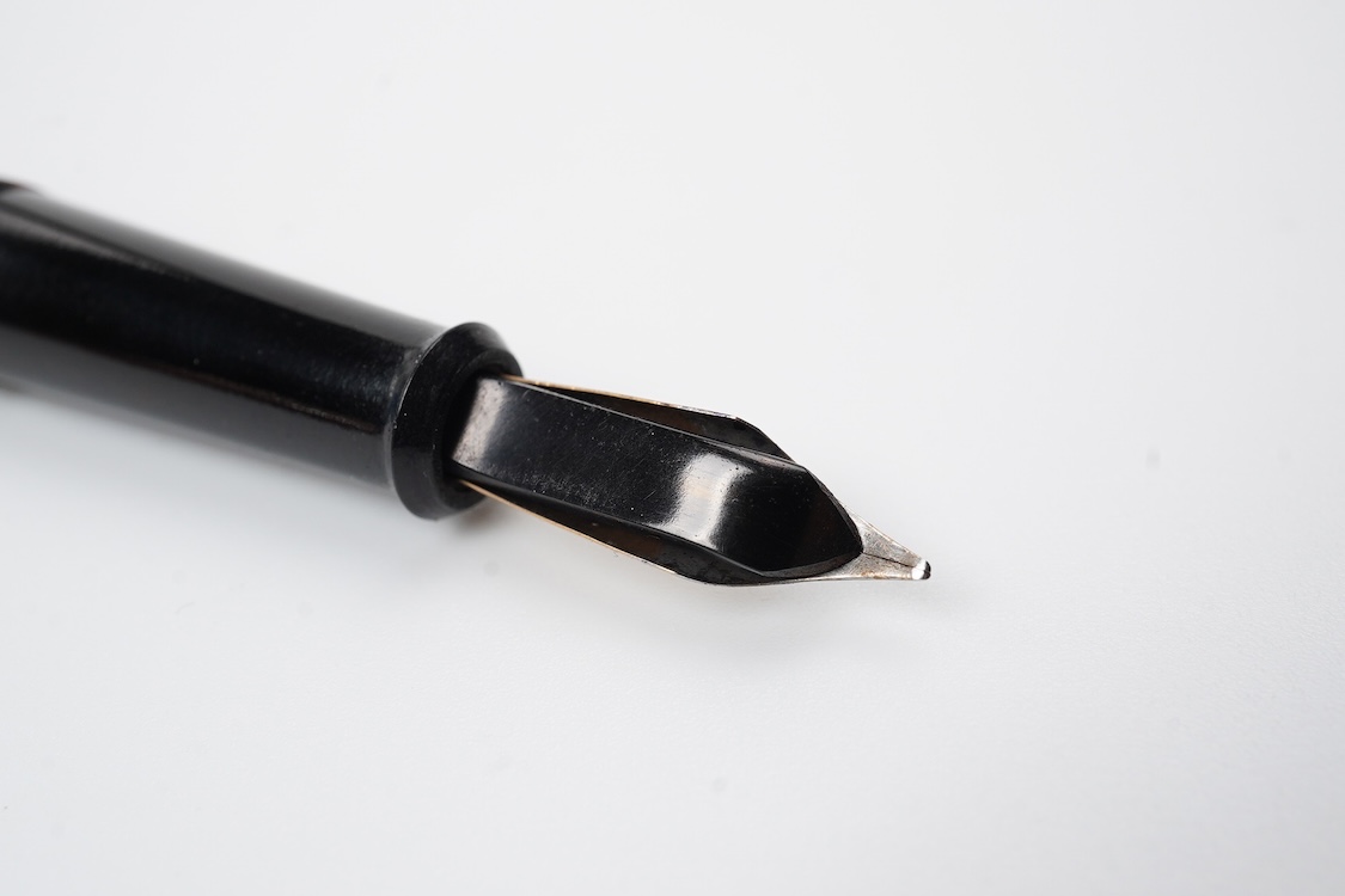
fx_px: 1681
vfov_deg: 29.9
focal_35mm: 45
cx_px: 672
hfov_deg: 43.6
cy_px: 448
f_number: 18
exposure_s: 1/100
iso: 400
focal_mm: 30
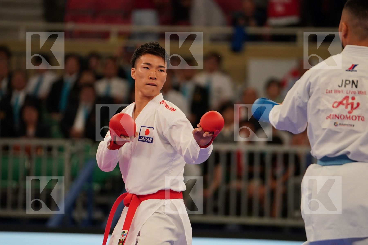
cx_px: 184
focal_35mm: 297
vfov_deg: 4.6
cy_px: 122
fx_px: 3036
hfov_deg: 6.9
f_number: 2.8
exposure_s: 1/1000
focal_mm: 198
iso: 1600
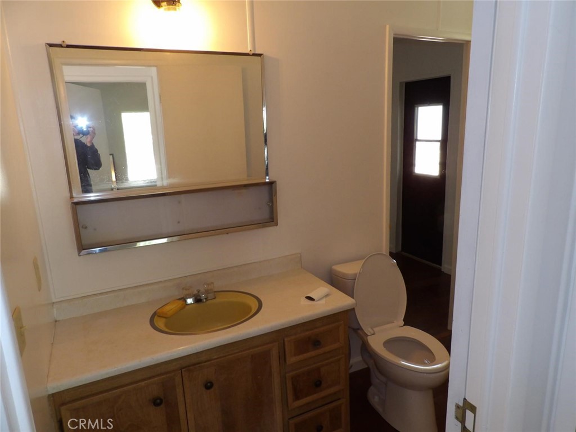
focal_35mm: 24
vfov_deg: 56.8
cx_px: 288
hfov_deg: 71.6
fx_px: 399
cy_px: 216
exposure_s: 1/33
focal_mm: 4.3
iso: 200
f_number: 3.2
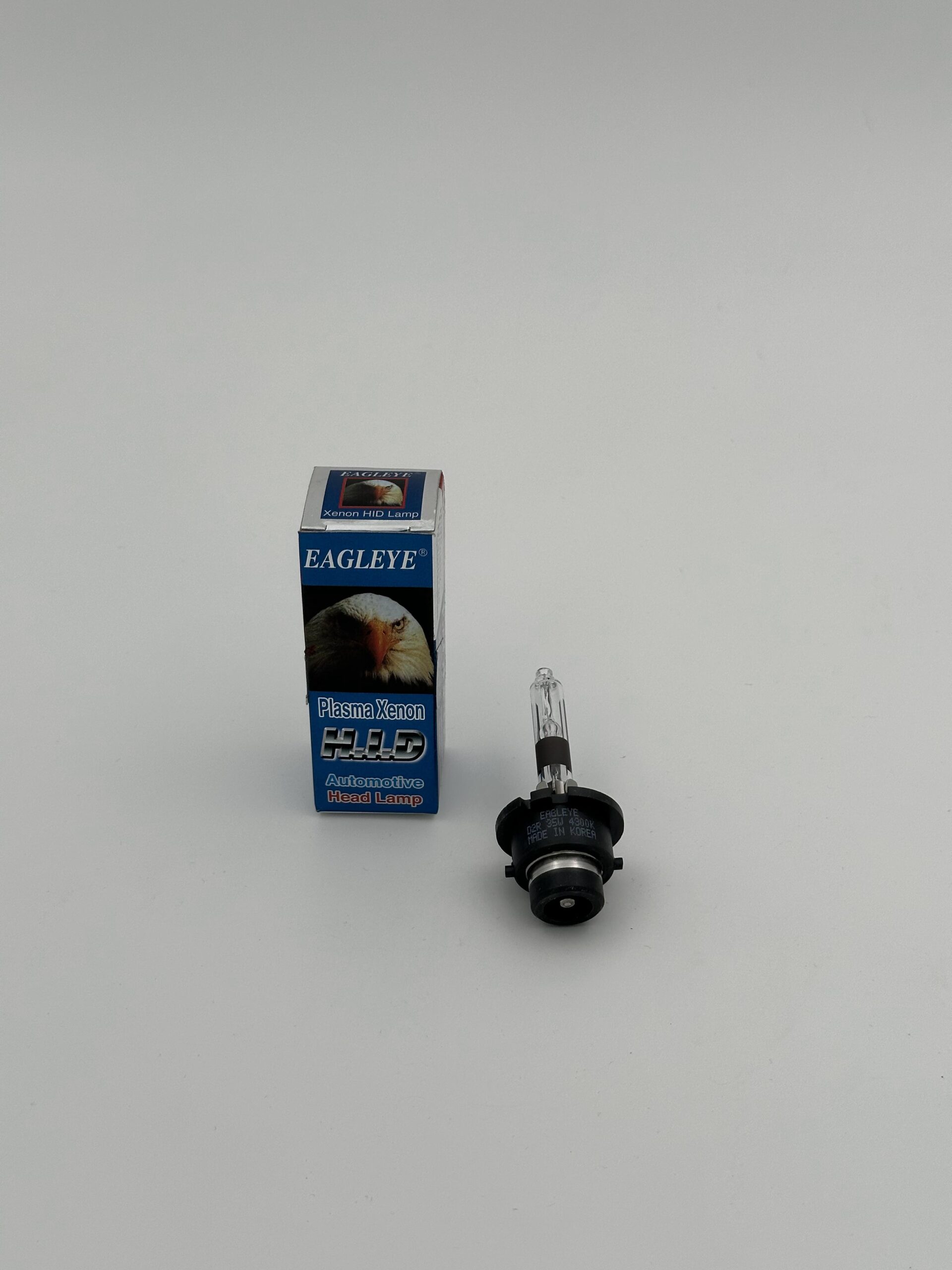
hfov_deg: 30.3
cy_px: 635
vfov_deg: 39.7
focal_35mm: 48
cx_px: 476
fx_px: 1760
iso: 64
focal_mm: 6.86
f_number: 1.78
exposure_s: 1/1030
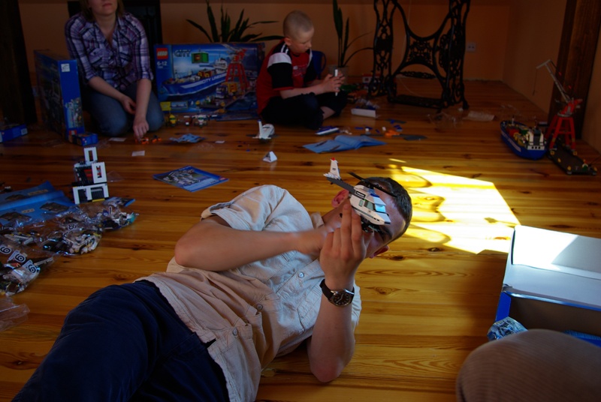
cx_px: 300
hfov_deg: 55.0
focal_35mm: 34
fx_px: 577
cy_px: 201
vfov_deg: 38.5
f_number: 4.5
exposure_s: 1/60
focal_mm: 23
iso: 100
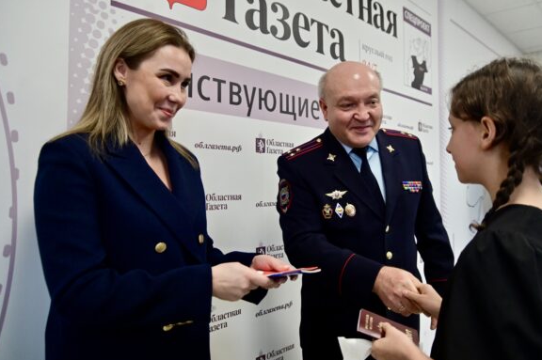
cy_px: 171
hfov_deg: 63.2
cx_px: 323
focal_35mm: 29
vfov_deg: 44.9
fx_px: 436
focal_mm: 24
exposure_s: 1/250
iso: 1250
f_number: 3.5
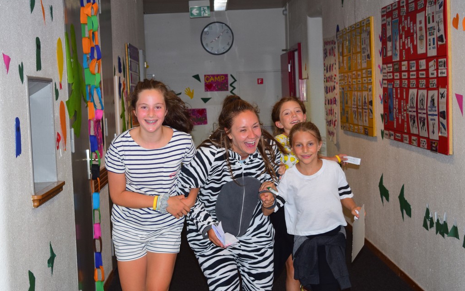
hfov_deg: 29.6
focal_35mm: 70
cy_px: 154
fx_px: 881
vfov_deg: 18.7
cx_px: 231
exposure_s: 1/200
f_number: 5
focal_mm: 45
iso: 800
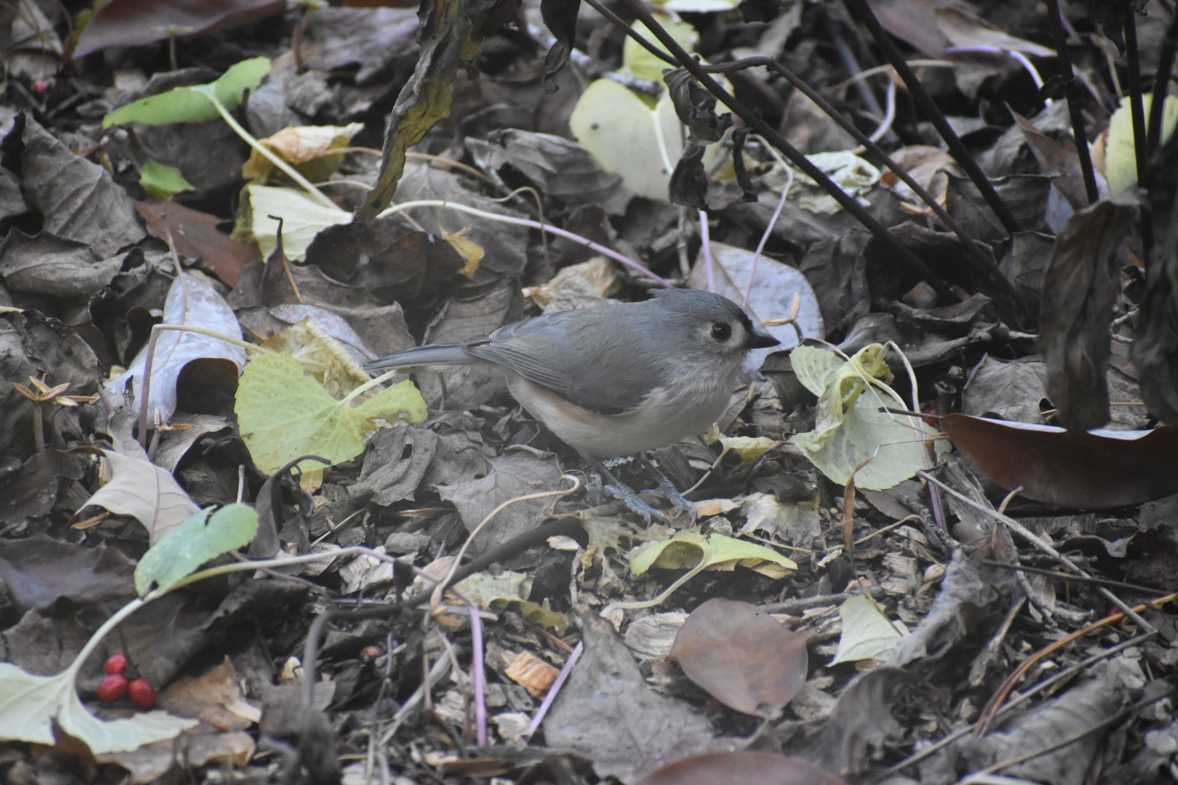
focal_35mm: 451
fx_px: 14758
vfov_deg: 3.0
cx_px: 589
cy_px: 392
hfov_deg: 4.6
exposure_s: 1/500
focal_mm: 300
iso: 3200
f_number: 6.3
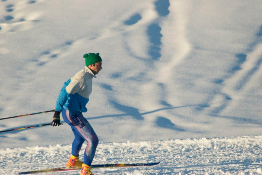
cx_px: 131
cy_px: 88
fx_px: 3278
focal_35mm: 450
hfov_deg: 4.6
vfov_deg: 3.1
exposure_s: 1/800
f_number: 5.6
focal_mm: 300
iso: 800
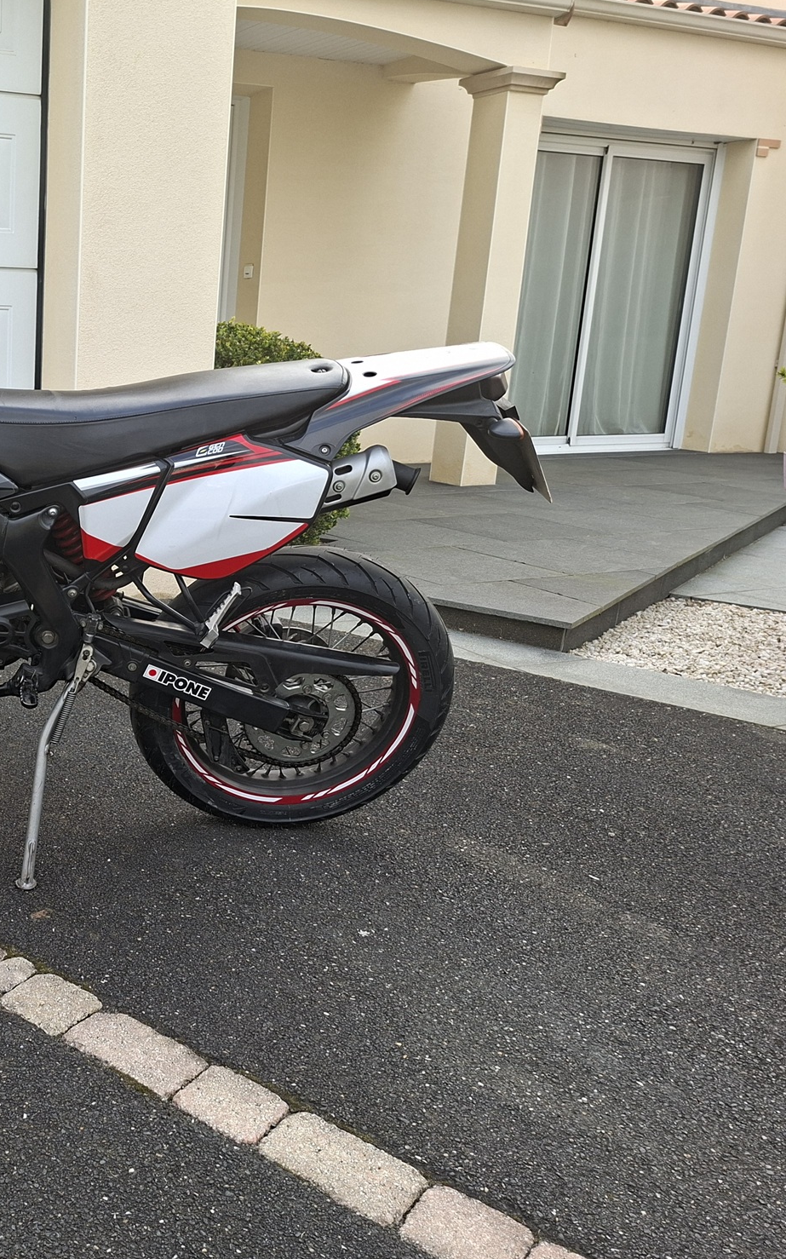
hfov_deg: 34.4
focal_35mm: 33
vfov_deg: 58.2
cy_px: 635
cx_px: -25
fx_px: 1132
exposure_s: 1/169
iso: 50
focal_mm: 5.54
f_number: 1.8
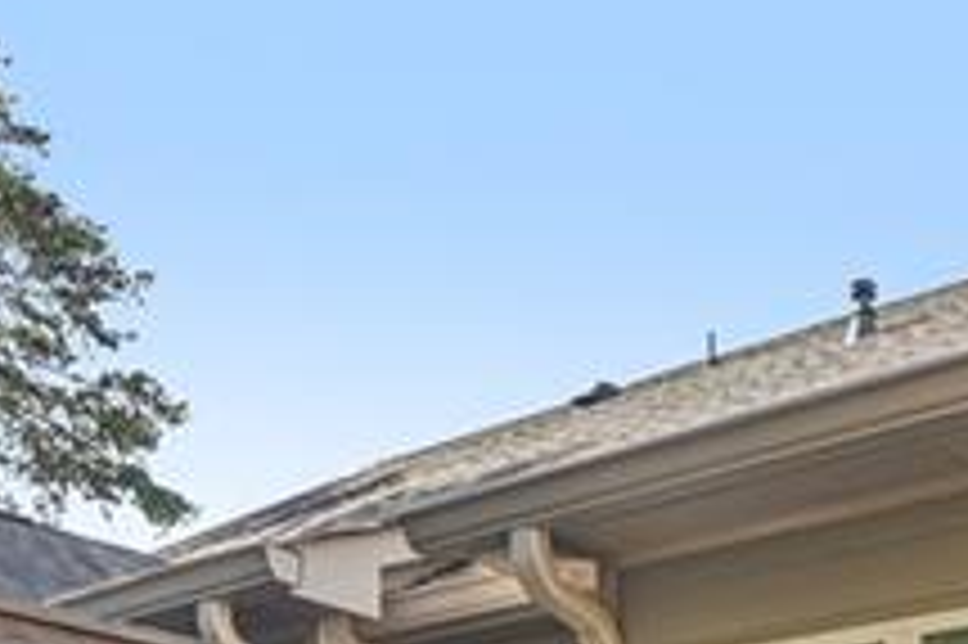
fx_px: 1397
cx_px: 986
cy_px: 1054
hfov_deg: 34.5
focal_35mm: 52
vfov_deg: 20.7
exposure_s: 1/25
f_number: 8
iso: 100
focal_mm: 14
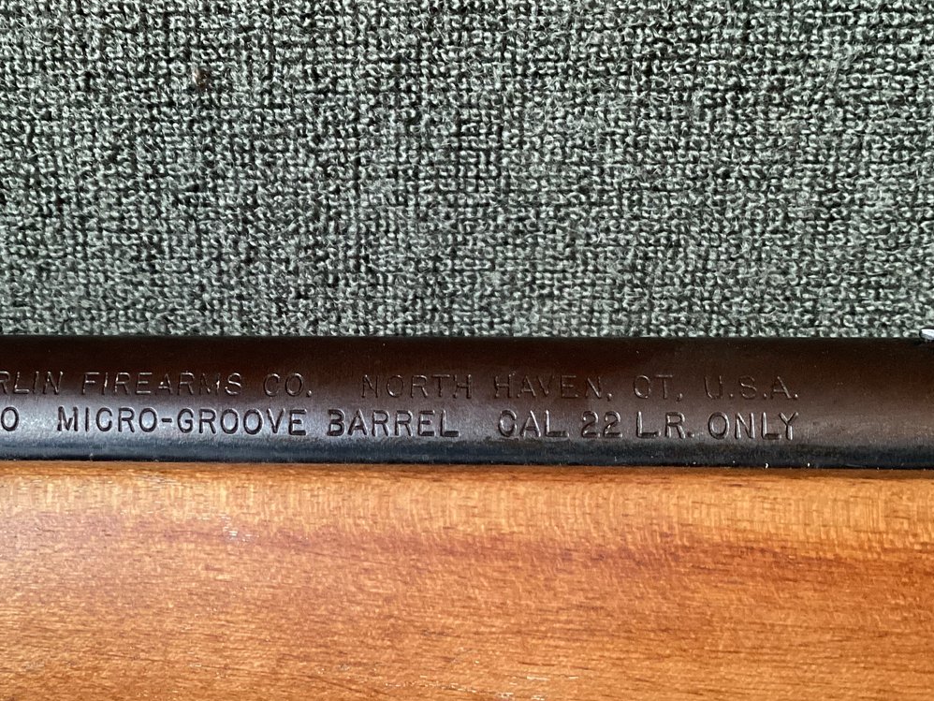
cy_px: 389
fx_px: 1268
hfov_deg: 40.1
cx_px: 334
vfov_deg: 30.9
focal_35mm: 47
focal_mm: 3.3
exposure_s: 1/60
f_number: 2.4
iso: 250
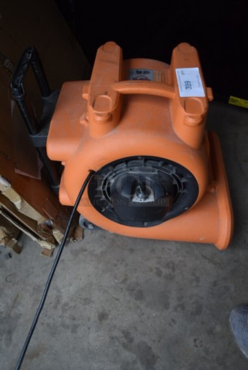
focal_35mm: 33
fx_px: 340
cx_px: 124
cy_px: 185
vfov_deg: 57.2
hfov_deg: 40.1
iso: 400
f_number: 4.5
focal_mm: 22
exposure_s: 1/250
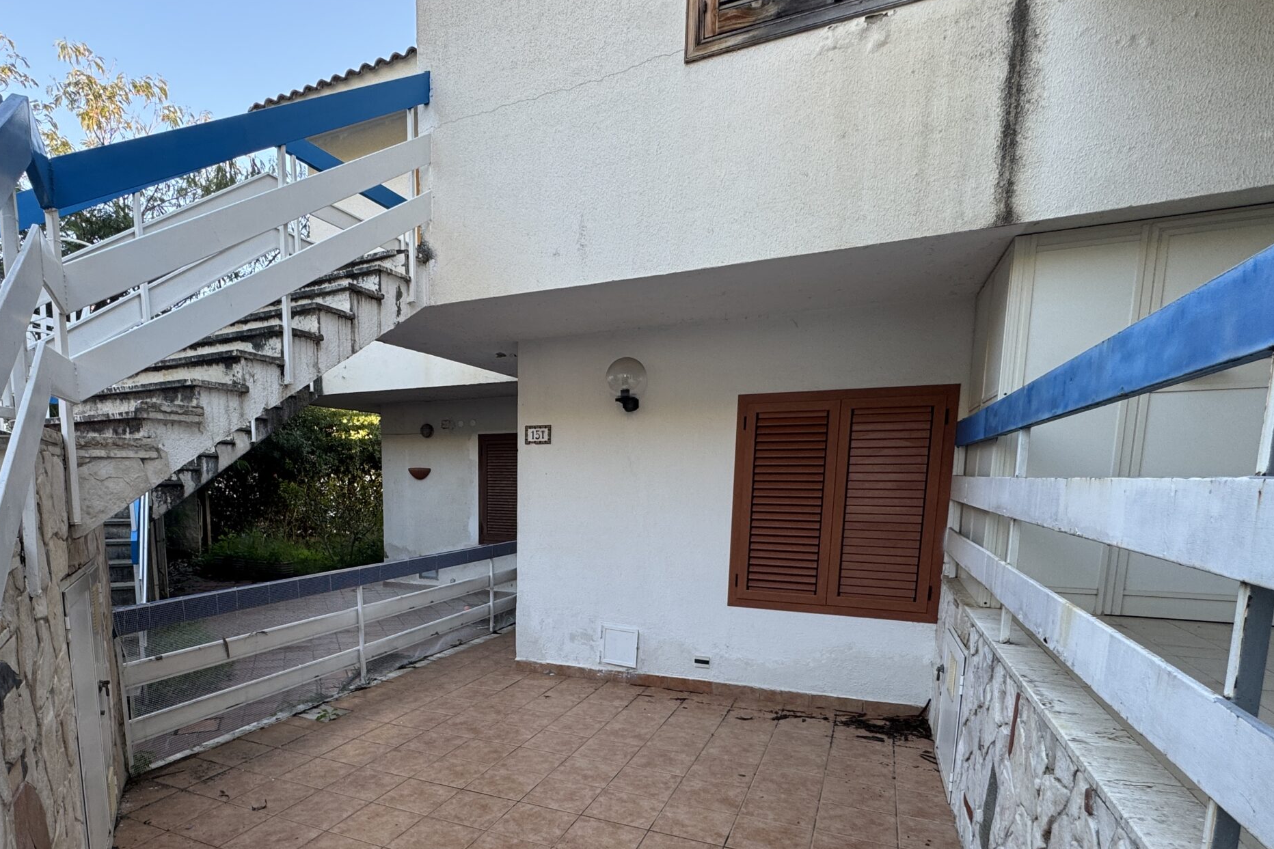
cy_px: 581
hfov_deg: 82.9
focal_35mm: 20
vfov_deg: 60.1
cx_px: 506
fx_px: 708
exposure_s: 1/99
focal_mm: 2.22
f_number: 2.2
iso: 80
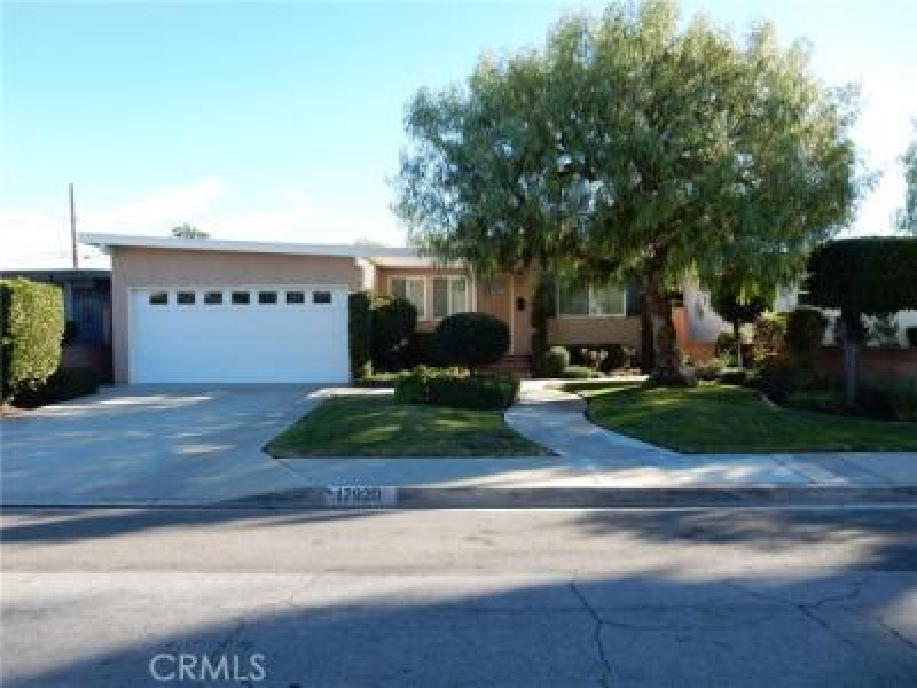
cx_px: 458
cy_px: 344
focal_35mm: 25
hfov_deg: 69.4
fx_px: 662
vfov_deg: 54.9
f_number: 3.7
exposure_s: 1/320
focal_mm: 4.5
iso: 125
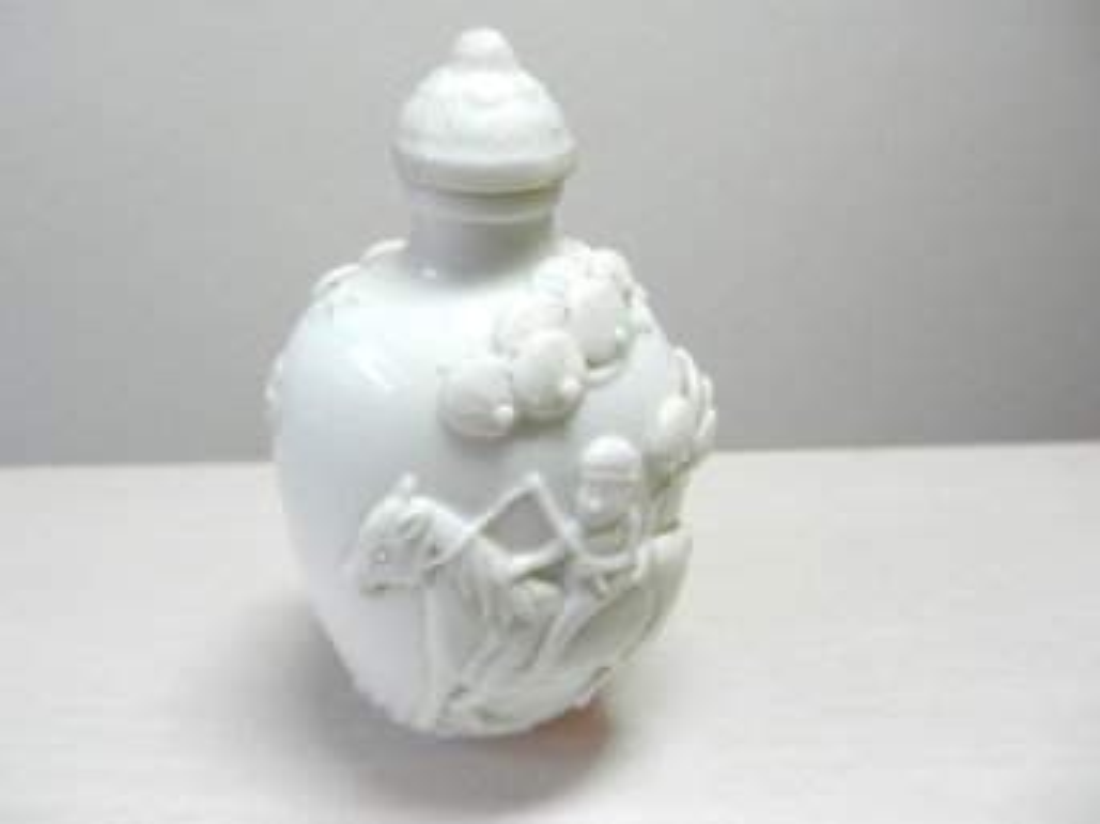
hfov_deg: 69.4
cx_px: 550
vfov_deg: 54.9
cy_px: 412
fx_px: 794
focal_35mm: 25
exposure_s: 1/160
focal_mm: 4.5
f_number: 3.5
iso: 640
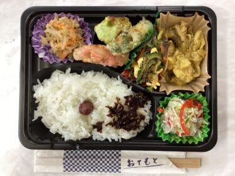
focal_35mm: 31
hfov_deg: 58.4
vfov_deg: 45.4
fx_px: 210
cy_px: 88
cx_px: 118
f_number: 2.4
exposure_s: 1/60
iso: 200
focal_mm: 3.3
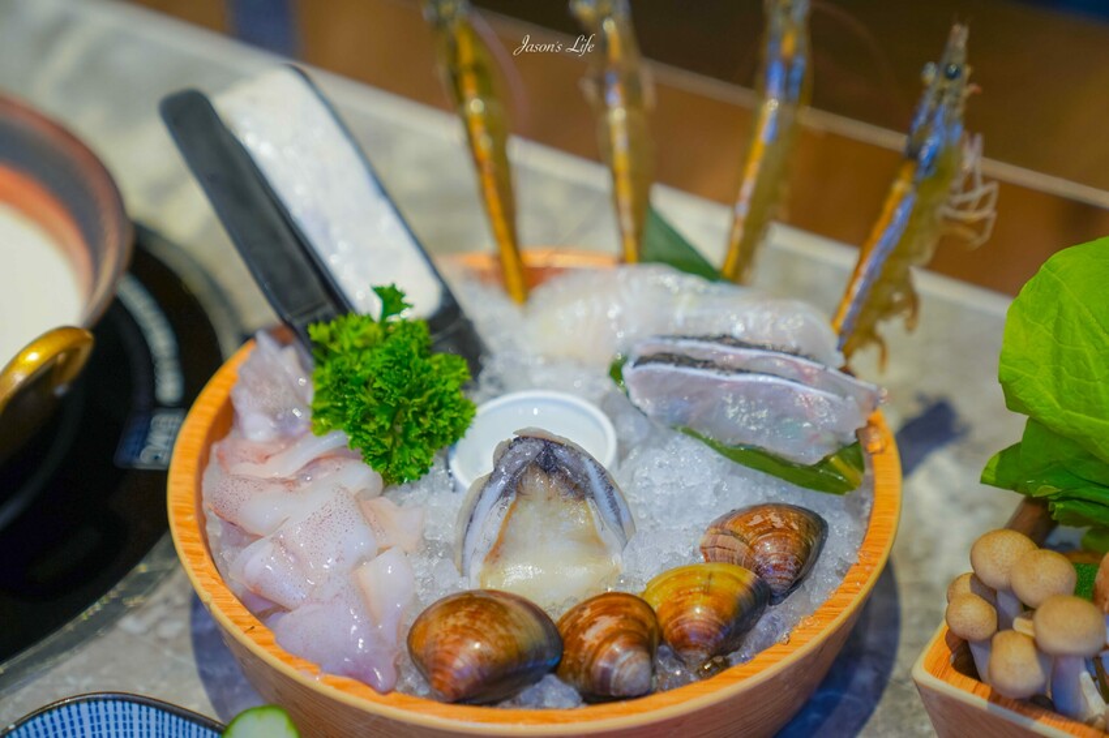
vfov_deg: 19.4
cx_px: 554
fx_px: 2155
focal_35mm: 70
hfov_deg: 28.9
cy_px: 369
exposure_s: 1/80
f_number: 2.8
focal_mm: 70
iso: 160
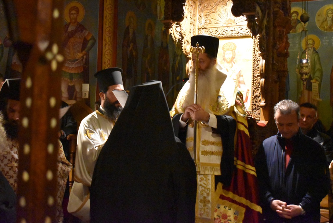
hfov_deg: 47.9
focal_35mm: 40
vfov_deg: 33.1
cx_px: 166
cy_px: 112
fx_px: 375
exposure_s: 1/20
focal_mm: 27
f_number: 4
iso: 12800
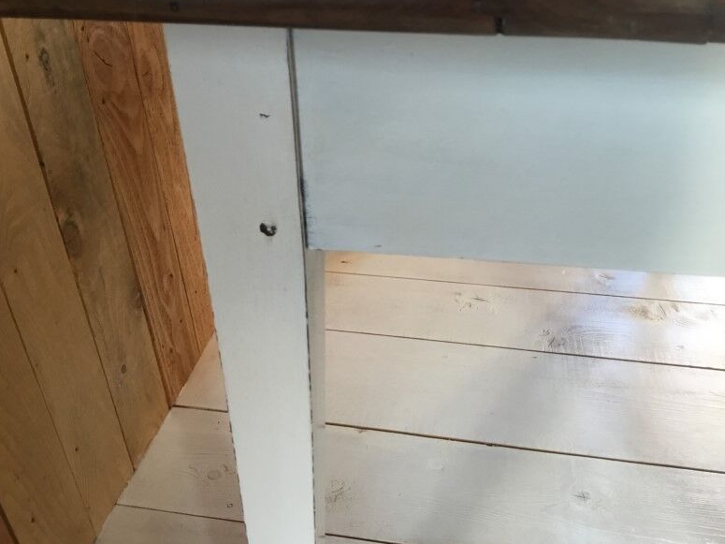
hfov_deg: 56.8
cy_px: 278
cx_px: 352
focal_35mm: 32
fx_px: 670
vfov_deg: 44.1
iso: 100
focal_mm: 3.3
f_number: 2.4
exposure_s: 1/33
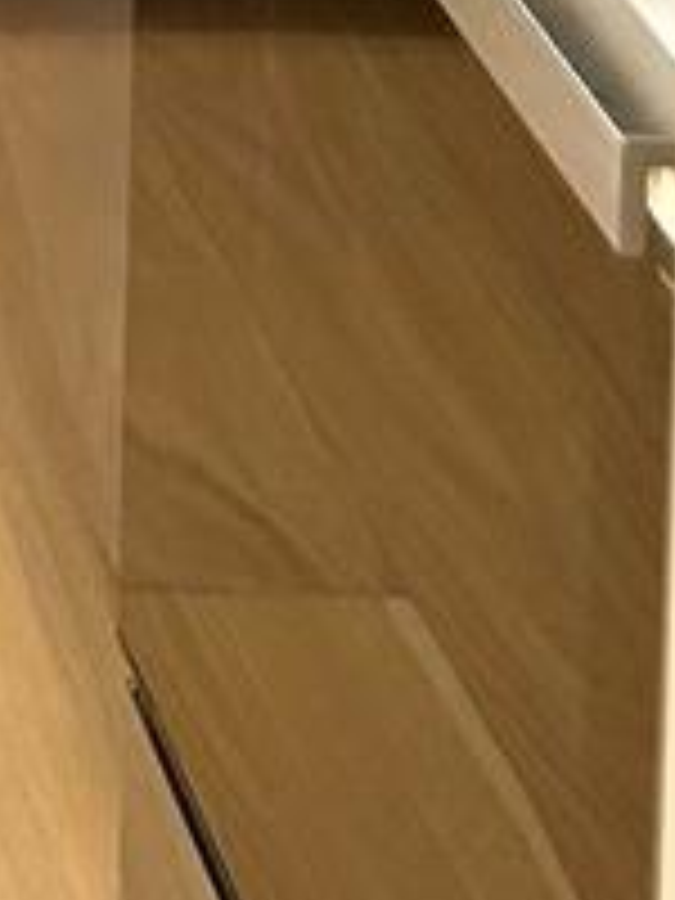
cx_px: -1382
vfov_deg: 8.4
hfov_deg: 6.7
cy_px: -1728
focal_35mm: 200
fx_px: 5200
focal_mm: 5.7
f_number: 1.5
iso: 64
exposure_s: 1/140
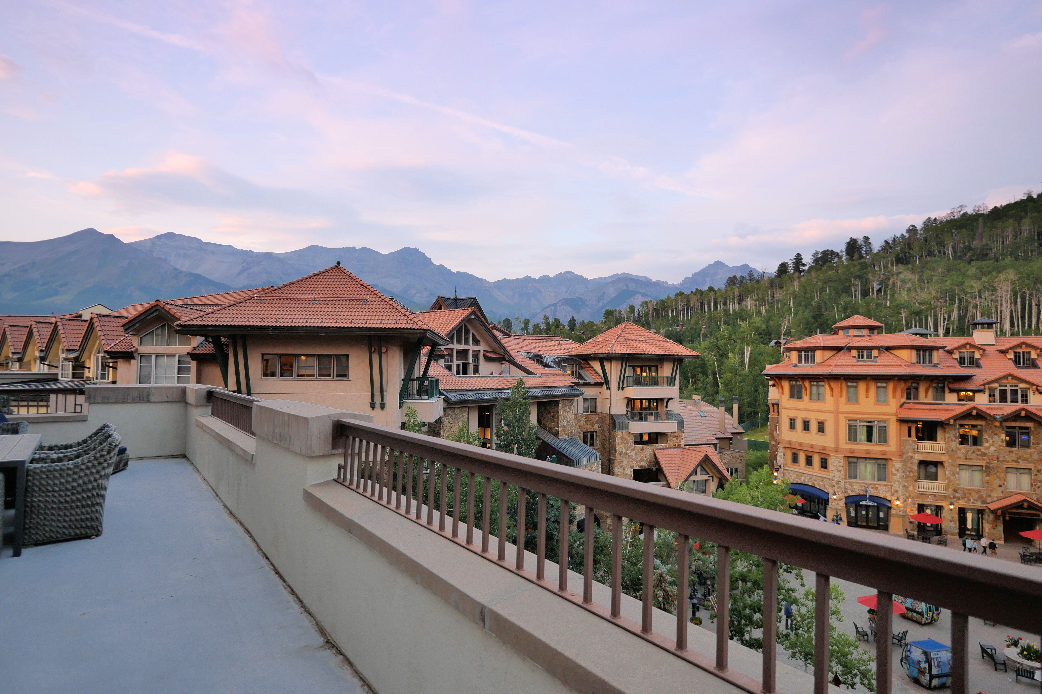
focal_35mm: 18
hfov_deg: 90.0
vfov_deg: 67.4
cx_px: 521
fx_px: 521
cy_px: 347
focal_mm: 9
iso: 800
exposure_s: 1/125
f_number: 2
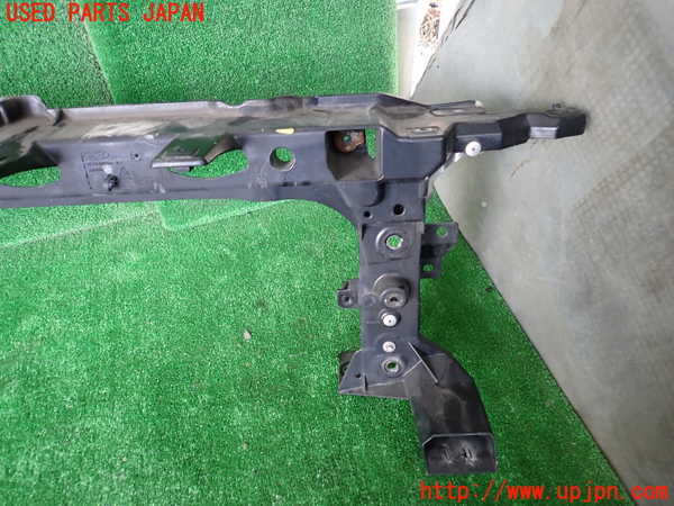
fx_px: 487
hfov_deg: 69.4
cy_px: 253
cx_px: 337
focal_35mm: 25
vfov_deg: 54.9
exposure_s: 1/40
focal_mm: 4.5
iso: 200
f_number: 2
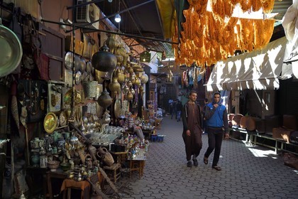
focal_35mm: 28
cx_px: 149
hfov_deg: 65.5
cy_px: 100
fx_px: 232
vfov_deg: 46.4
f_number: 8
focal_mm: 28
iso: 1600
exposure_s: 1/320
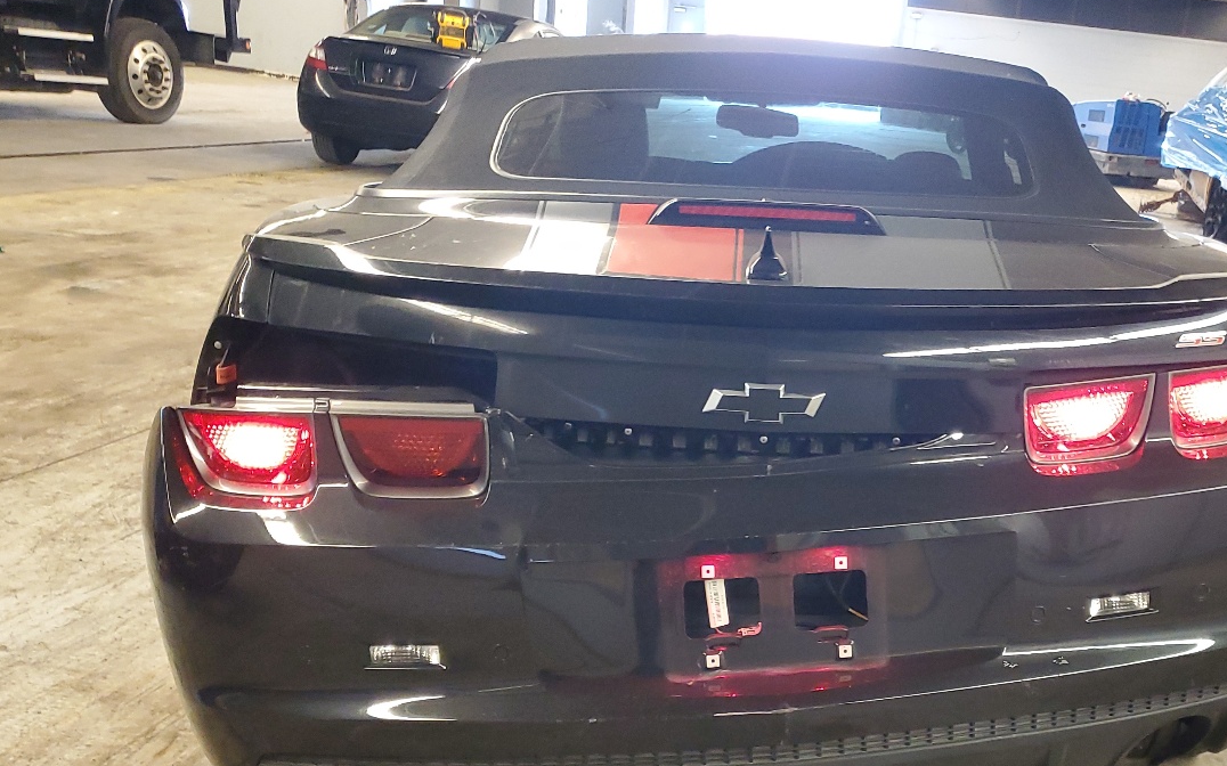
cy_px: 521
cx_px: 848
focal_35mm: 41
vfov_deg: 31.0
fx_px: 1371
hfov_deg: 47.2
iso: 274
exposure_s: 1/50
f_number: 1.5
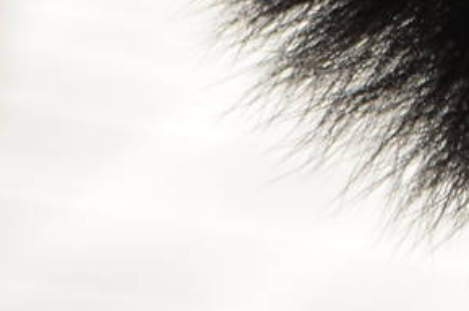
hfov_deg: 1.3
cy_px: -470
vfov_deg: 0.9
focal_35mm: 1534
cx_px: 865
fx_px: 19959
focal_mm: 185
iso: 320
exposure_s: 1/80
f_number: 5
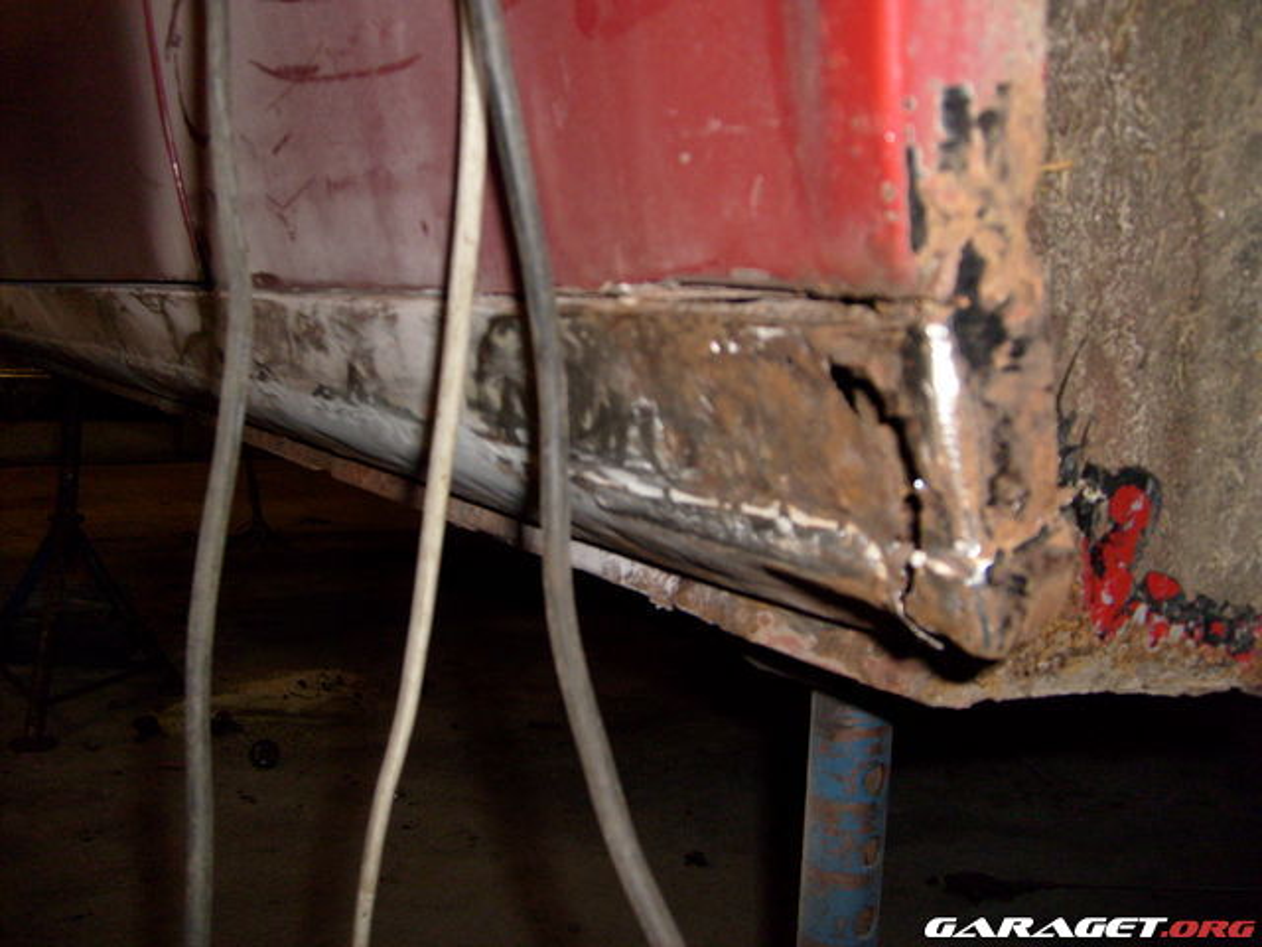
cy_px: 474
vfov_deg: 40.7
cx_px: 631
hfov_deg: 52.6
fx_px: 1276
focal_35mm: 35
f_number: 2.8
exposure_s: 1/45
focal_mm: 5.8
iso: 100
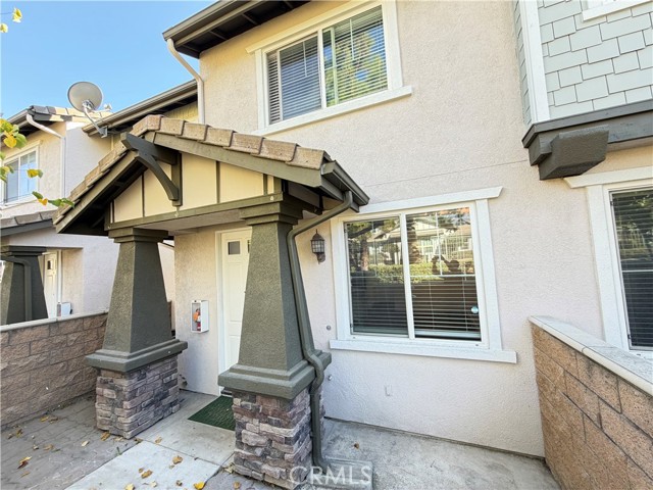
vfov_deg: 85.7
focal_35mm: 14
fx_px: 264
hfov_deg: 102.1
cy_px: 245
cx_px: 326
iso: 160
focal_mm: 2.22
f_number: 2.2
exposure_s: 1/121
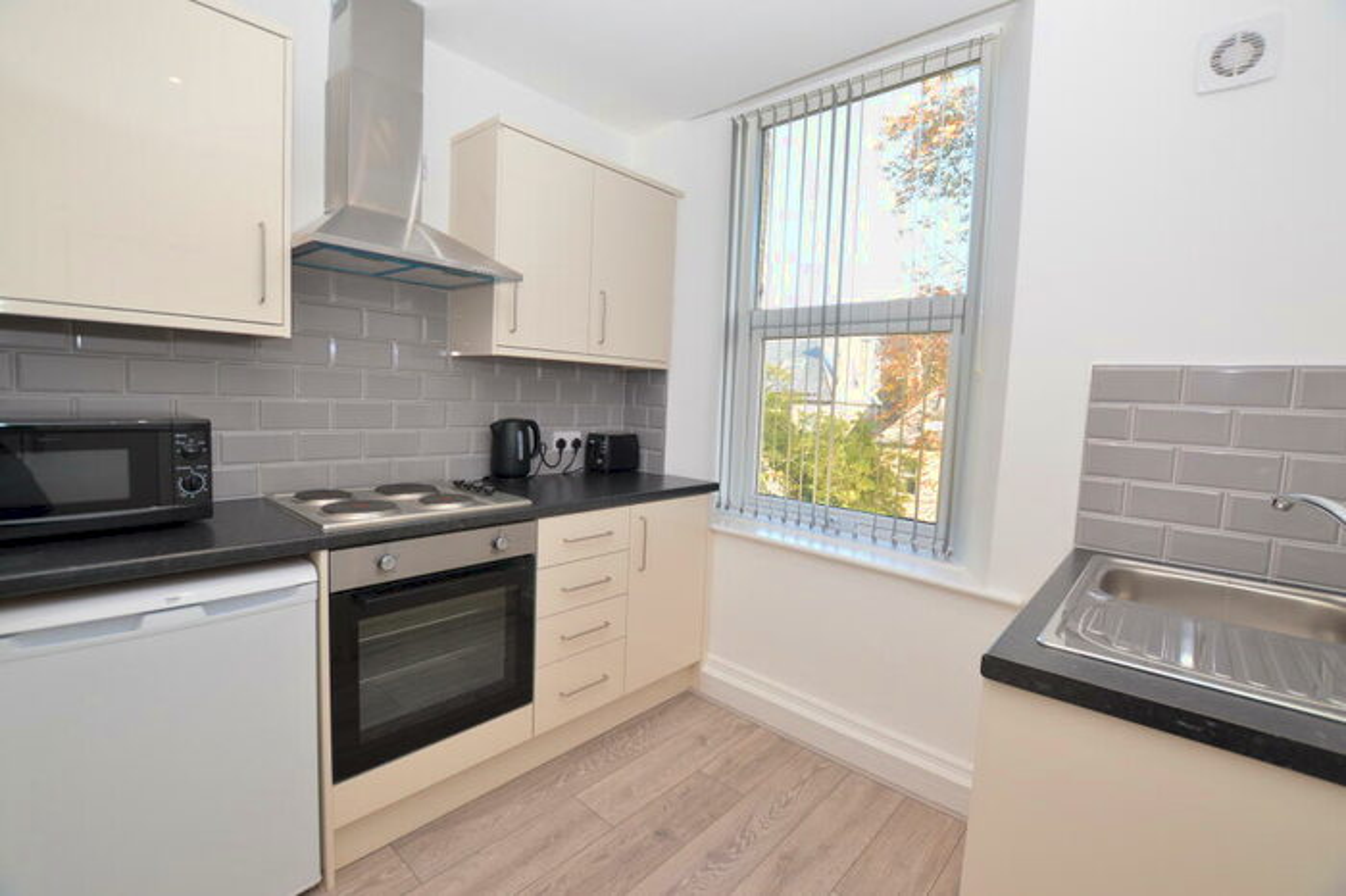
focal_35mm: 15
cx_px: 673
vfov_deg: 77.3
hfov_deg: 100.4
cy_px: 448
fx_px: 561
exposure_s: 1/125
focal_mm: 10
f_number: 5.6
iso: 400
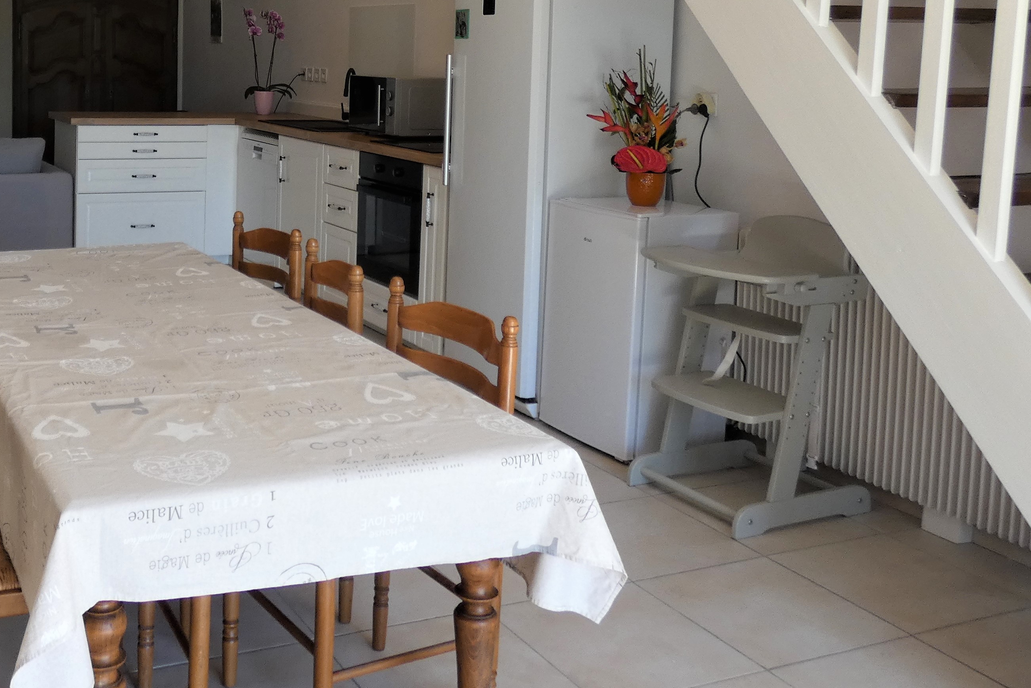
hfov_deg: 47.7
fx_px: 1117
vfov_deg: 33.4
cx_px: 260
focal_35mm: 39
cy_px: 155
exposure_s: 1/160
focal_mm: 3.6
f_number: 2.8
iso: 80
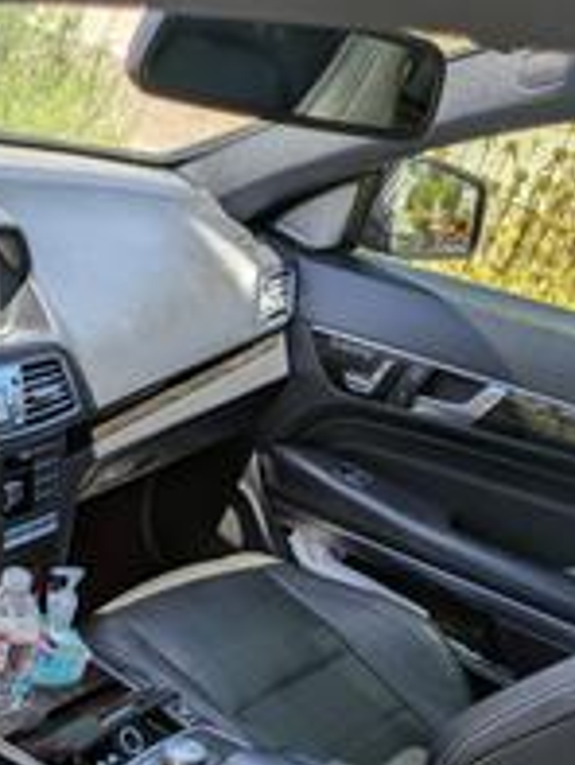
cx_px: 27
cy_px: 695
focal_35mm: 48
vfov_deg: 37.0
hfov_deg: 28.8
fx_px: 1062
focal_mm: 5.43
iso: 45
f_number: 1.89
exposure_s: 1/411
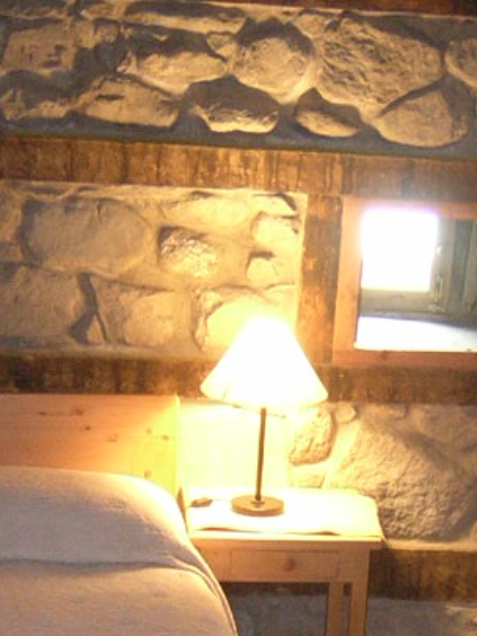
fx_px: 1671
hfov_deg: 16.2
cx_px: 245
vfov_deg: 21.1
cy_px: 550
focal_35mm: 91
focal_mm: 4.7
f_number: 2.6
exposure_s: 1/15.4
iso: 400
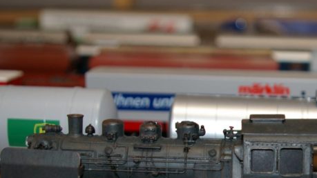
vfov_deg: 13.2
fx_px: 765
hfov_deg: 22.9
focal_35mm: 91
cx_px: 276
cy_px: 161
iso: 200
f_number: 4
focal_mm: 26
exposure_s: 1/45
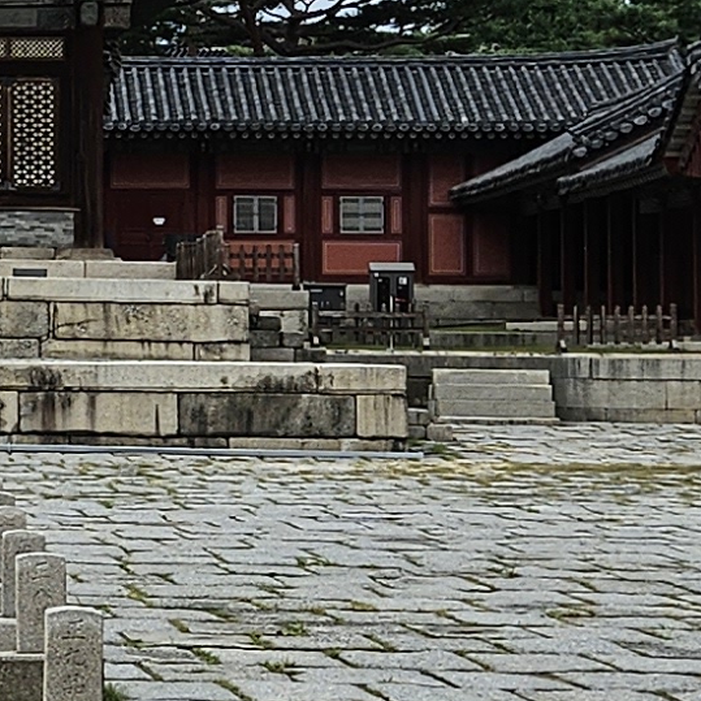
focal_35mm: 151
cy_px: 187
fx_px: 3460
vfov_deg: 11.5
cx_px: -399
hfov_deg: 11.1
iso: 25
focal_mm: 5.4
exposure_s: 1/3126
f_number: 1.8
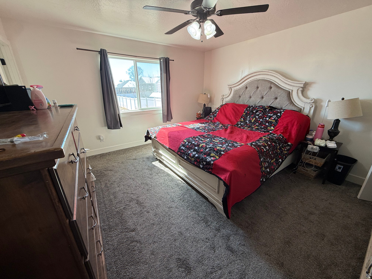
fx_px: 150
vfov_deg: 85.7
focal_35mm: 14
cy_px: 140
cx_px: 186
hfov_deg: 102.1
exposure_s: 1/120
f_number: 2.2
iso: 64
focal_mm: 2.22
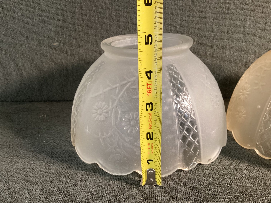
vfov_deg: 45.4
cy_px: 102
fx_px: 243
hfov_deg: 58.3
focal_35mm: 31
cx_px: 136
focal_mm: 3.3
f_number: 2.4
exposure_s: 1/50
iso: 250
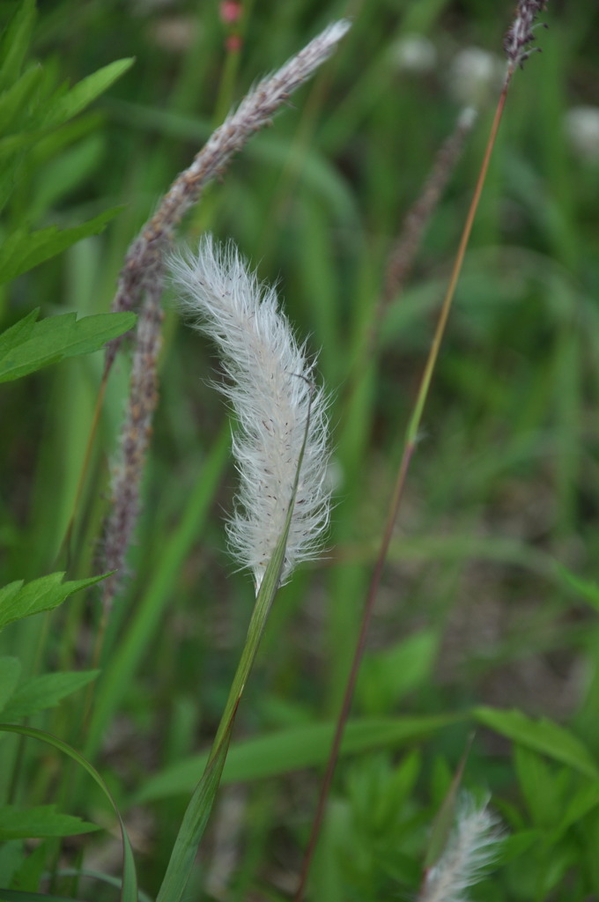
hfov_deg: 8.7
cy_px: 451
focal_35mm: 158
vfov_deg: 13.1
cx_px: 300
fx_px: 3941
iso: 200
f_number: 6.3
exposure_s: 1/640
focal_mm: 105
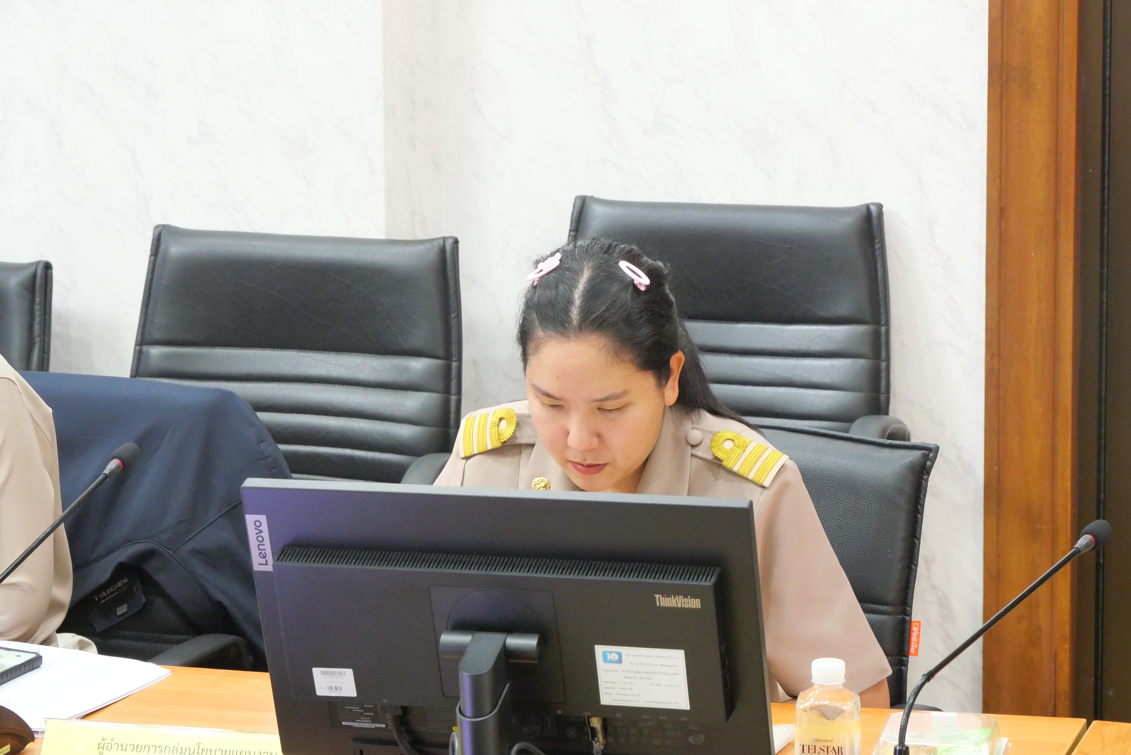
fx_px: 3898
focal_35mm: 124
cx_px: 566
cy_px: 378
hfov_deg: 16.5
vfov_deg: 11.1
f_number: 7.1
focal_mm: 60
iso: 3200
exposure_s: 1/15
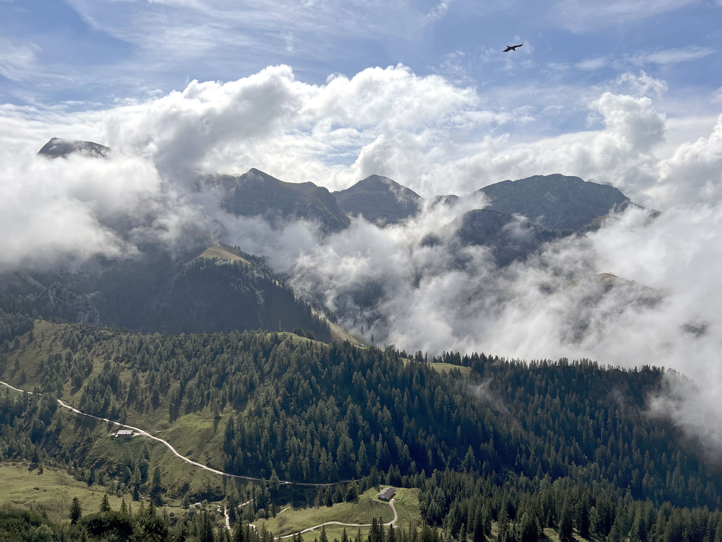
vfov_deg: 53.1
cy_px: 271
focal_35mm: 26
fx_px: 542
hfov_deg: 67.3
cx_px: 361
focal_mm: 5.7
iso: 50
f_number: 1.5
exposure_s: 1/12658
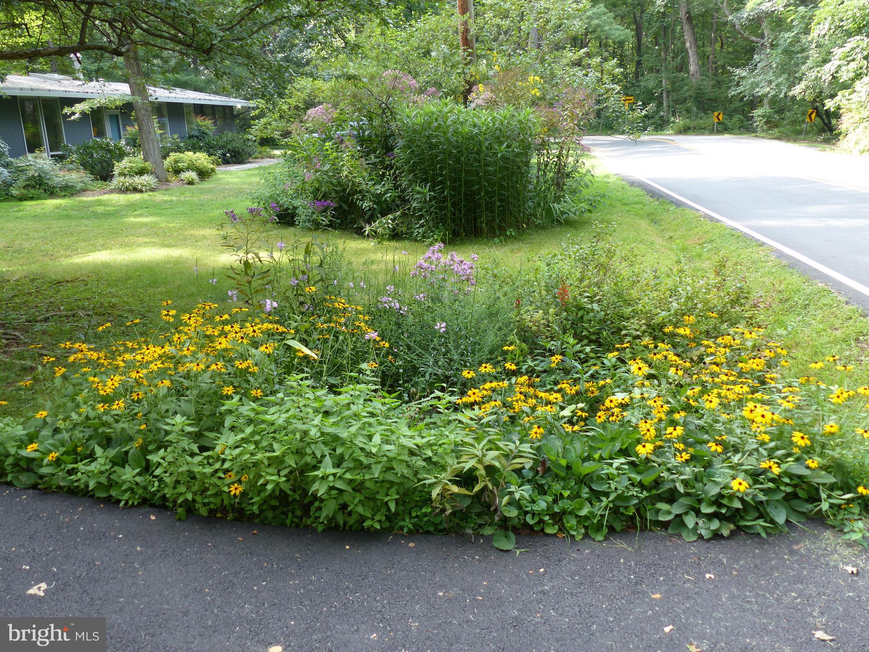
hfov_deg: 60.0
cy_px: 326
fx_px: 753
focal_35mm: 30
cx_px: 434
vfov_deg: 46.8
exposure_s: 1/80
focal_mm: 5.3
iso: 100
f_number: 2.8
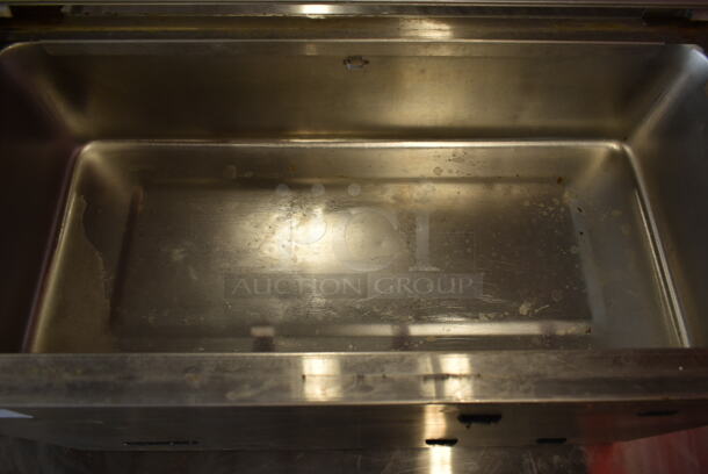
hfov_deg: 67.3
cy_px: 237
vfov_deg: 48.0
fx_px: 531
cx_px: 354
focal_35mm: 27
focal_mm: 18
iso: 140
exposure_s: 1/30
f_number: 3.5
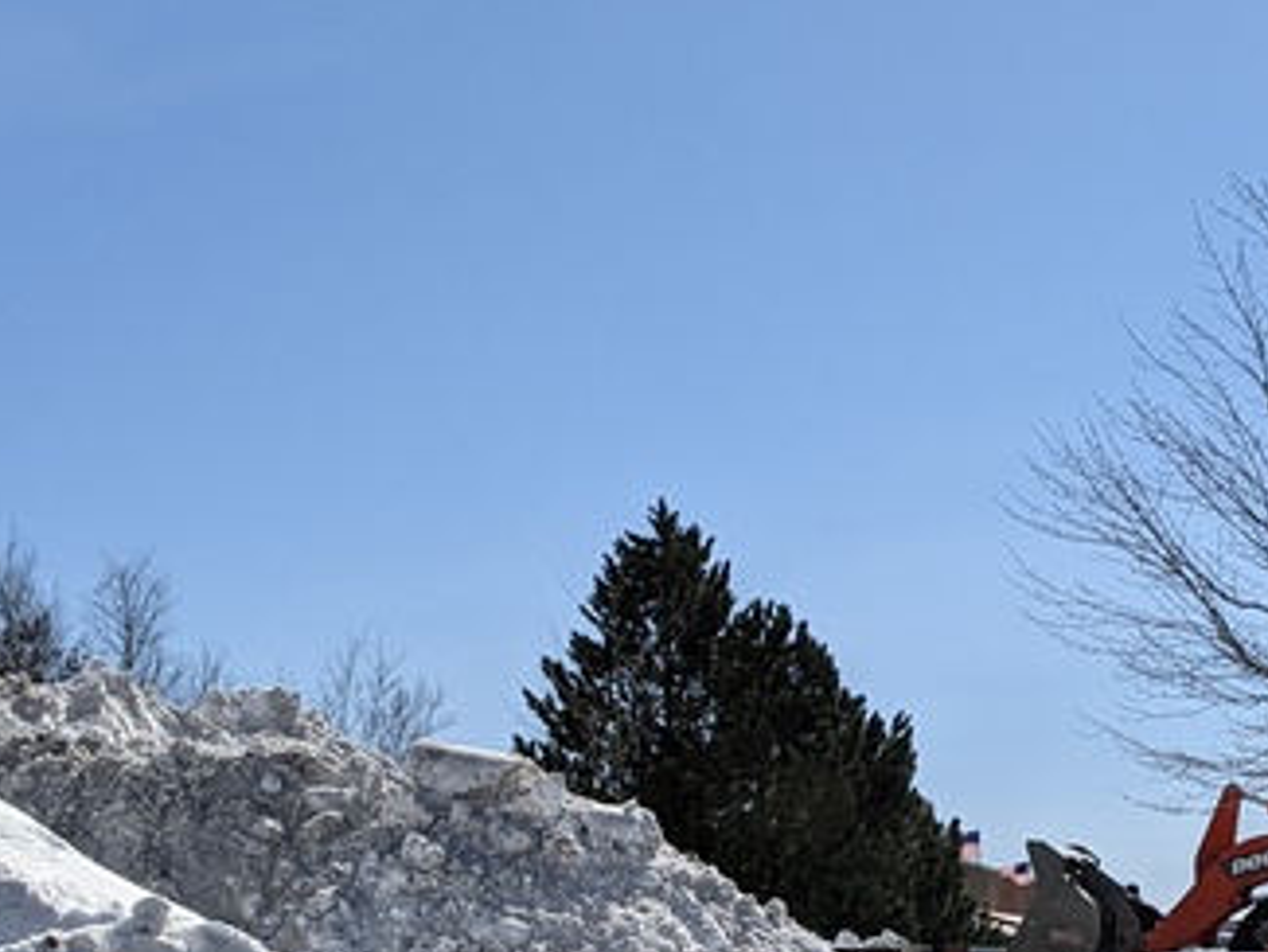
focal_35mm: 85
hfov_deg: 23.0
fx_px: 3115
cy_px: 1135
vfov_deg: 16.7
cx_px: 687
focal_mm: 4.44
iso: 54
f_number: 1.8
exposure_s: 1/7812
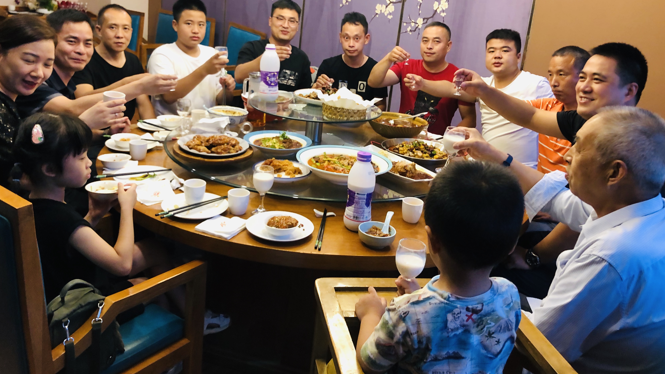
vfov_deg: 37.4
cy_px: 128
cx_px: 331
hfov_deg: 62.6
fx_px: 547
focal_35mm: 31
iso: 80
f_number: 1.8
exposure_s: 1/17
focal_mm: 4
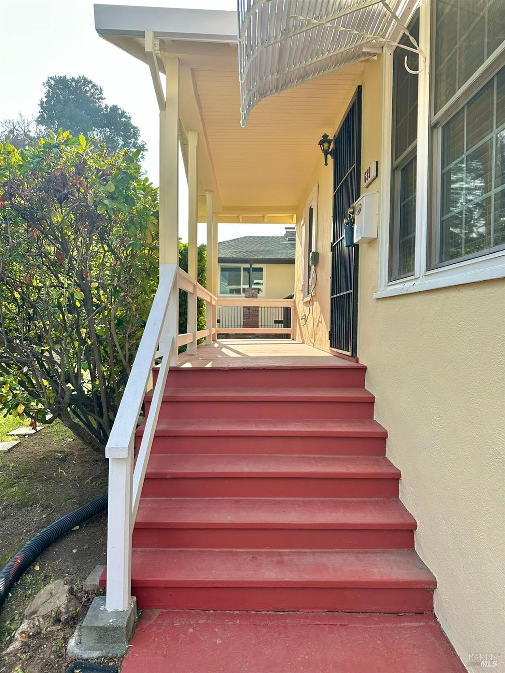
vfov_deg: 71.6
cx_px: 252
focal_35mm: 24
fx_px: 467
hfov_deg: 56.8
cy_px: 336
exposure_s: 1/962
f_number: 1.78
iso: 80
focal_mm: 6.86
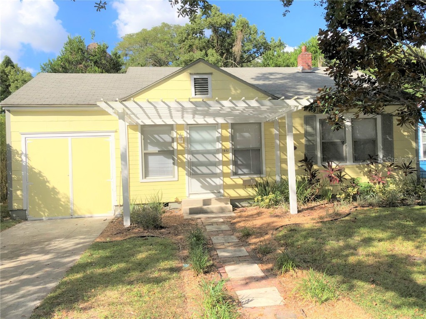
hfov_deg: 63.4
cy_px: 160
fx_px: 345
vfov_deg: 49.7
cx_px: 213
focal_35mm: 28
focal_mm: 4
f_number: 1.8
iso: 20
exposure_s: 1/2183
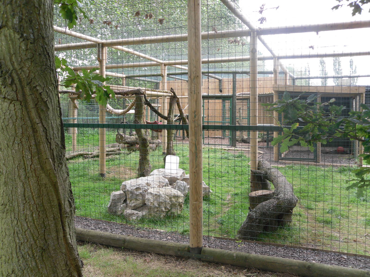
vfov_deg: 40.7
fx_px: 374
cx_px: 185
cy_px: 138
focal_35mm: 35
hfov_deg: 52.6
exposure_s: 1/58
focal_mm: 6.3
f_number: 3.5
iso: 100
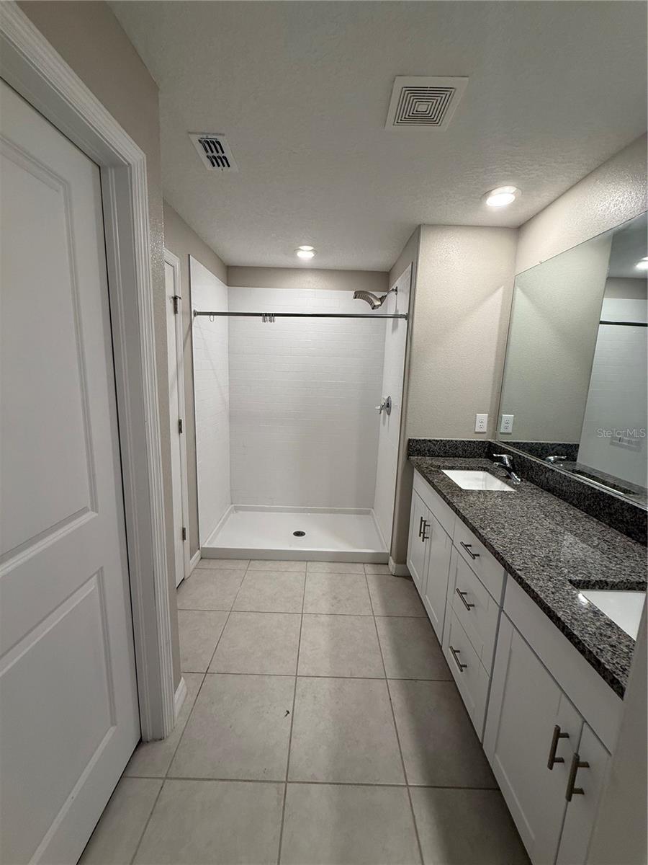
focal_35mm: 14
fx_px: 349
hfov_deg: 85.7
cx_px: 324
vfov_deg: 102.1
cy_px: 432
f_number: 2.2
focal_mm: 2.22
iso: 160
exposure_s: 1/120
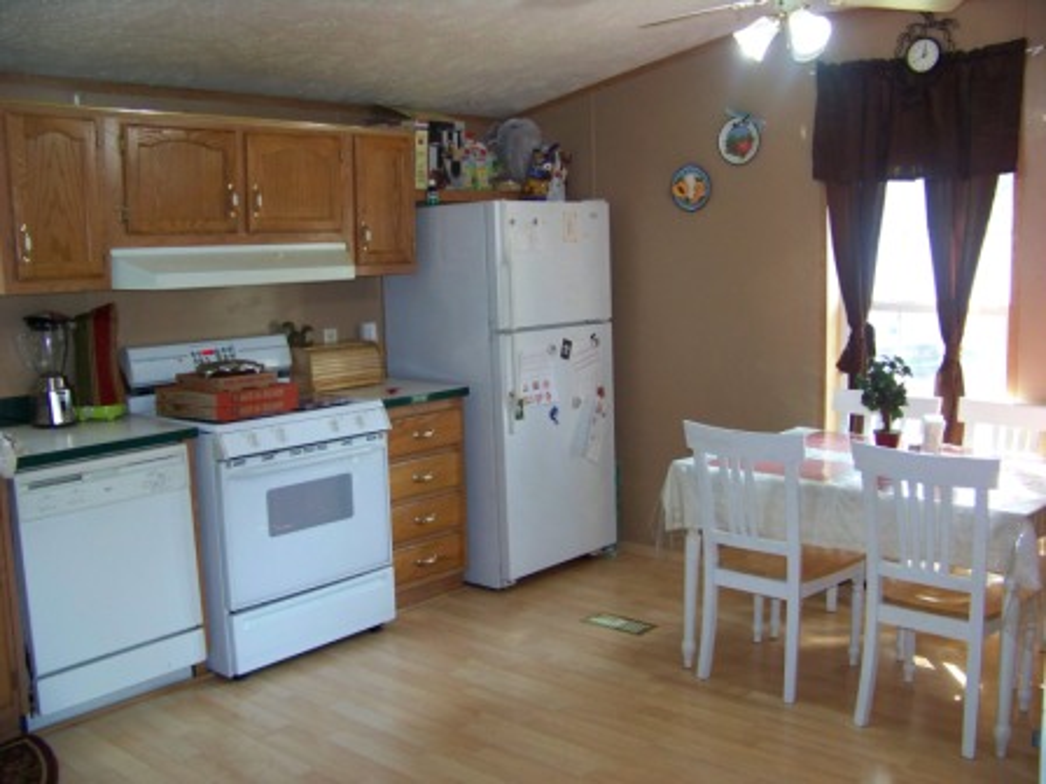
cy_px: 392
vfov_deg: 39.7
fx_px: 1088
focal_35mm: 36
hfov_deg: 51.4
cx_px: 523
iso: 200
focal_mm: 5.85
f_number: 2.8
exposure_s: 1/30
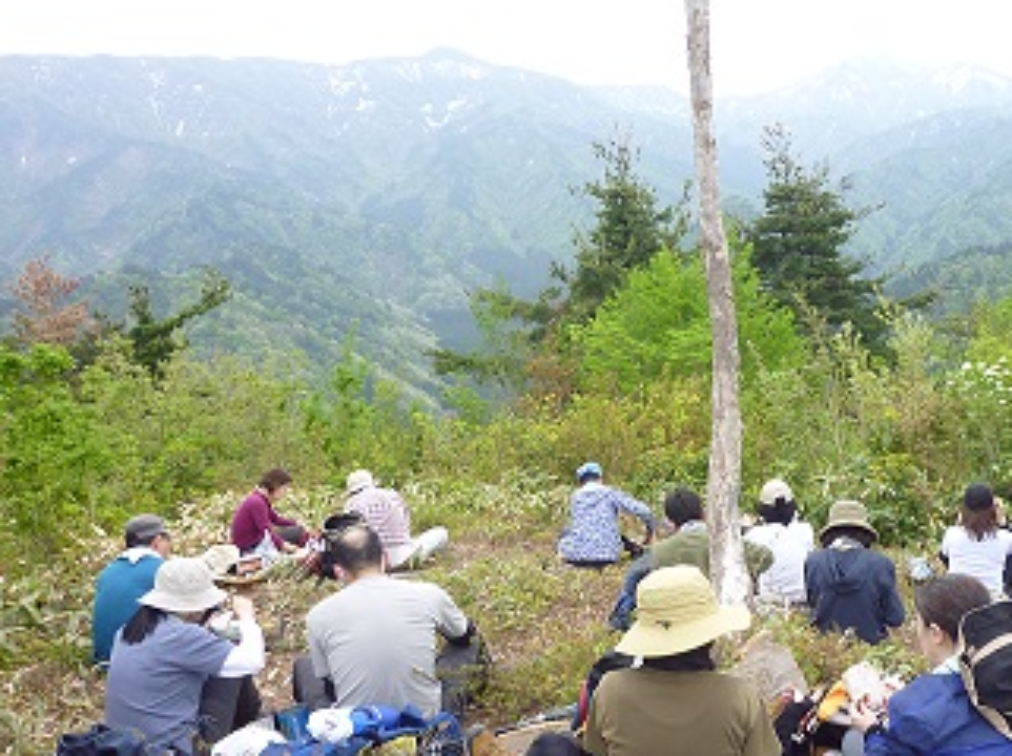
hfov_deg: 46.9
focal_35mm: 39
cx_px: 700
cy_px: 398
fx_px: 1139
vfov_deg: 36.7
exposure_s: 1/125
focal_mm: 4.5
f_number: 4
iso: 80
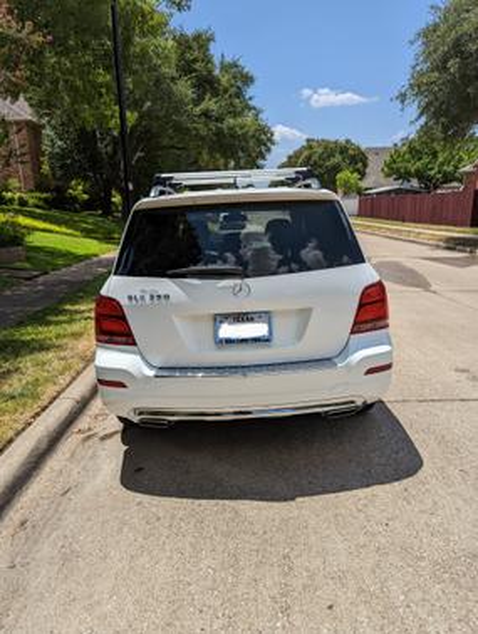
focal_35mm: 24
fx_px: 440
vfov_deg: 71.5
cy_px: 317
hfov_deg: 57.0
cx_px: 239
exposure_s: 1/2571
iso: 38
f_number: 1.85
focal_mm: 6.81
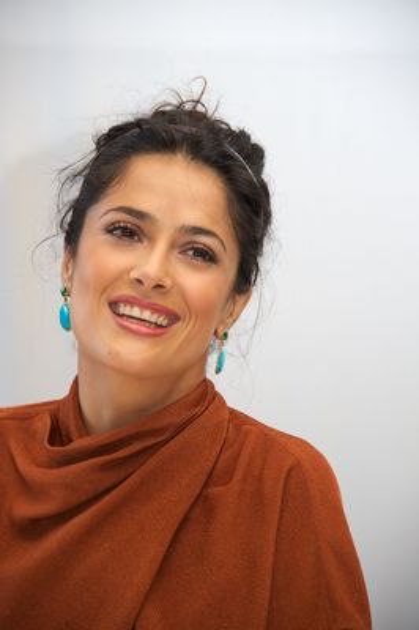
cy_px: 315
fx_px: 2973
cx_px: 210
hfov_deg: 8.1
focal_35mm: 170
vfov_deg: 12.1
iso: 640
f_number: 5.6
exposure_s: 1/60
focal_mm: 170
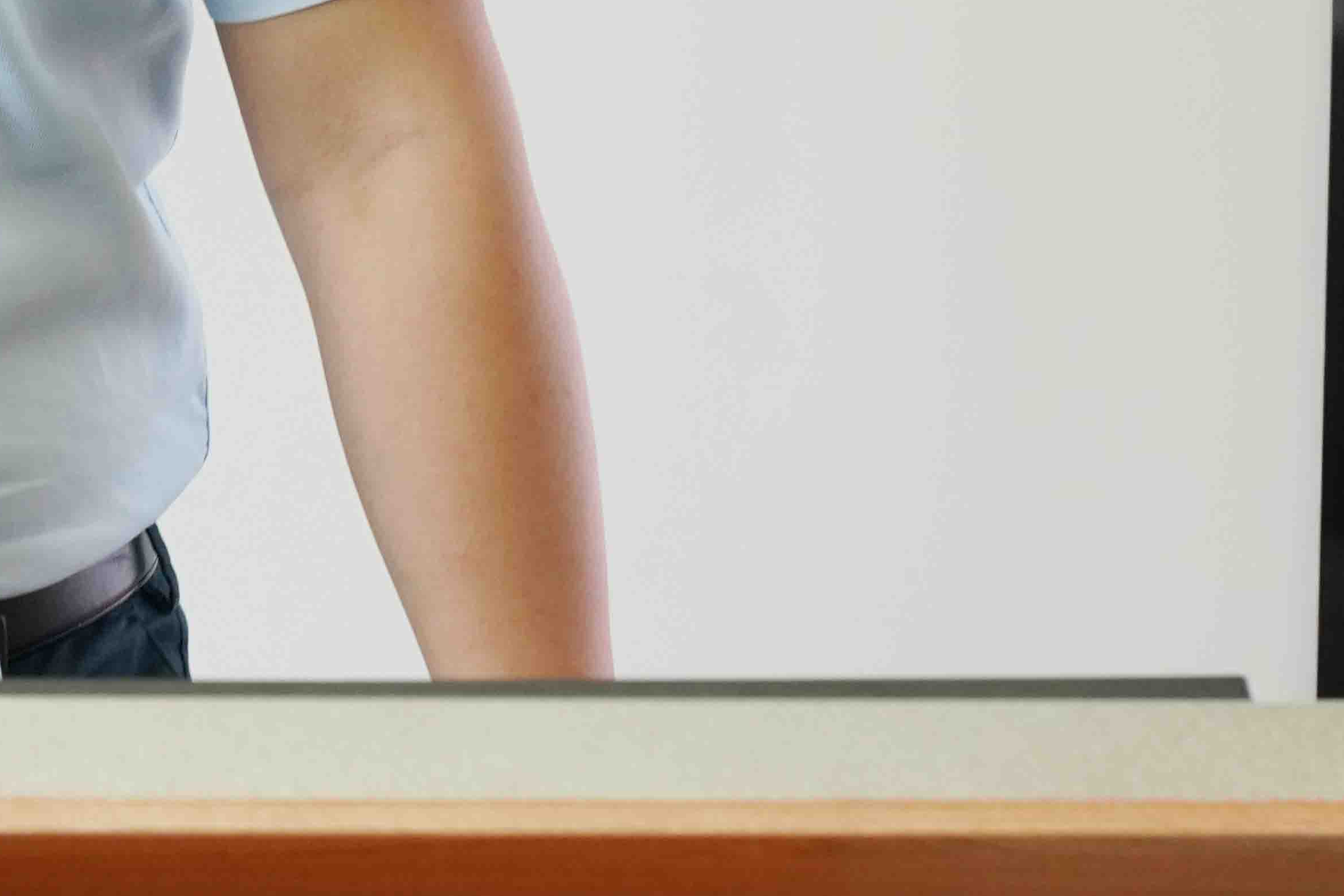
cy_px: -433
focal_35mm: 354
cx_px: -212
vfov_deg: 3.9
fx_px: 13216
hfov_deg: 5.8
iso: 1250
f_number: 7.1
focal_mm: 105
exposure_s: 1/100
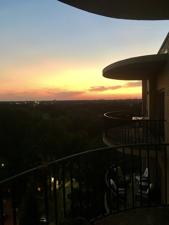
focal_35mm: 29
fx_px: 189
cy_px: 112
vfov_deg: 61.7
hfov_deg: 48.2
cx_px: 84
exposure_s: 1/10
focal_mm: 4.15
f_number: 2.2
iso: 100
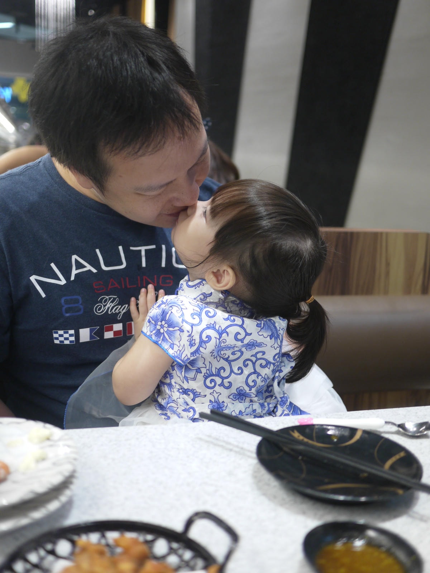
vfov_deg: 46.8
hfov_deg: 36.0
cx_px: 215
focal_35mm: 40
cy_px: 286
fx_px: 663
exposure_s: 1/60
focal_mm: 20
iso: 200
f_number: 1.7
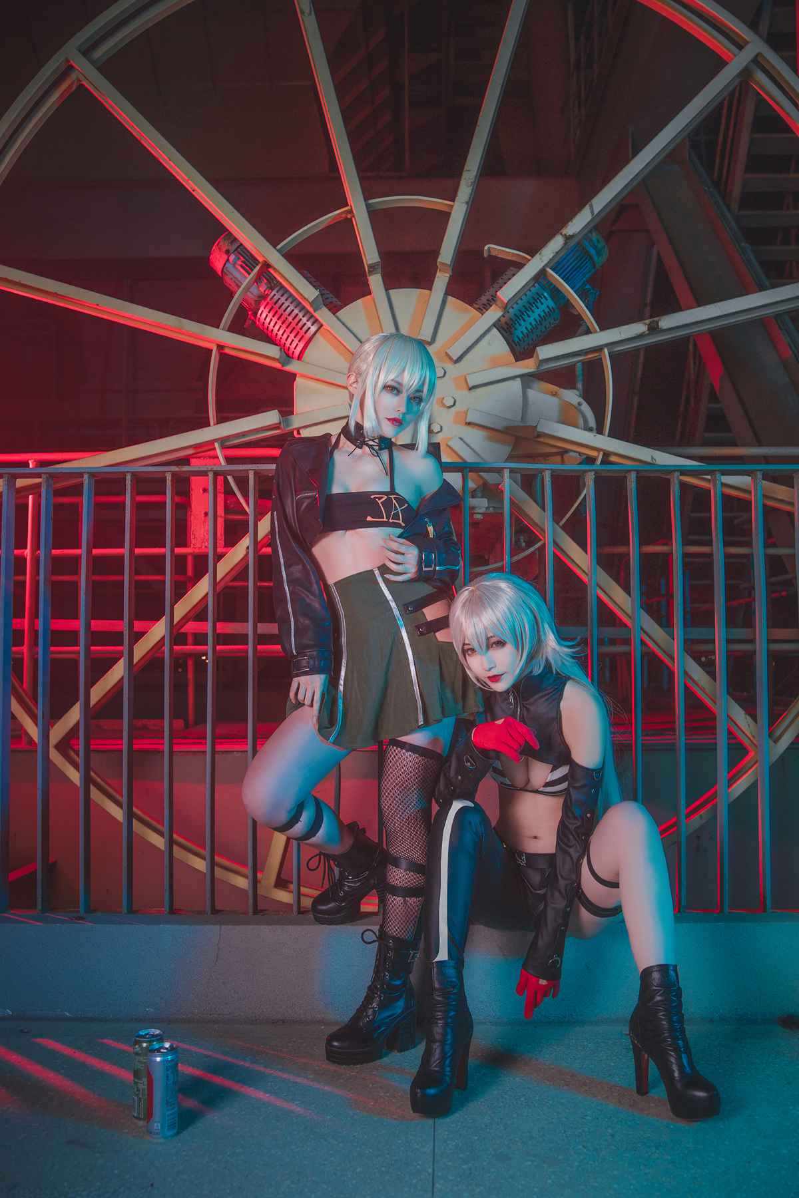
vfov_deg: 61.9
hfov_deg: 43.6
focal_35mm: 30
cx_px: 400
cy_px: 599
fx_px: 999
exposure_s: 1/100
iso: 400
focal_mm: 30
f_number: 4
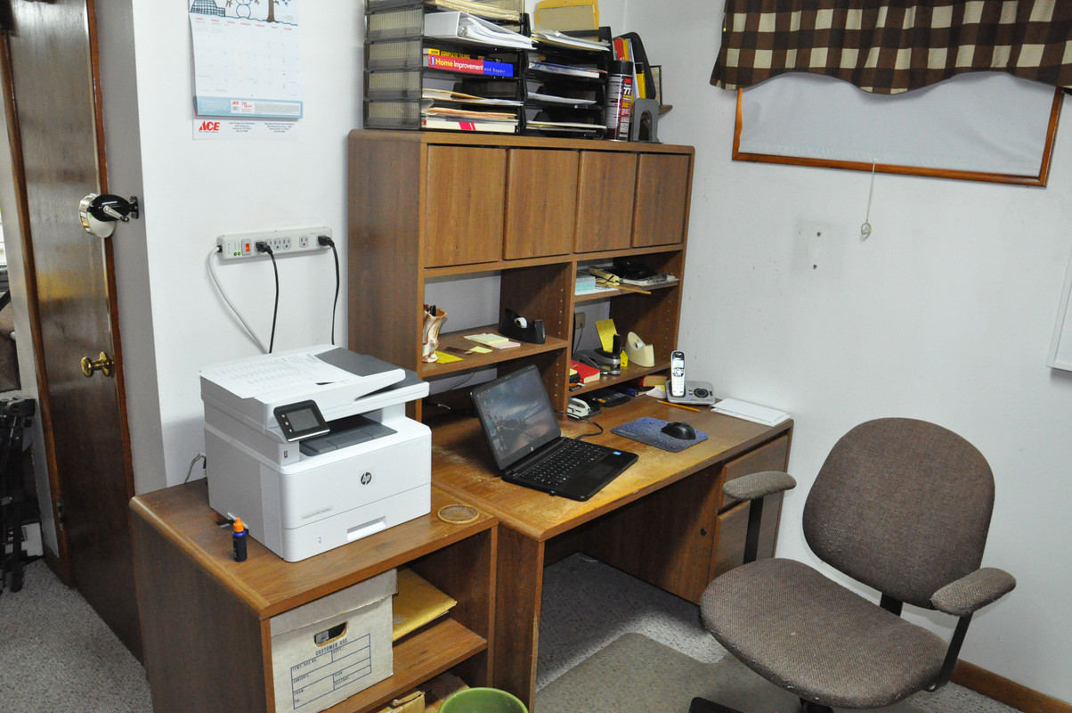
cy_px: 356
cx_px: 536
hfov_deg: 67.4
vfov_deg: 47.8
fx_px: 803
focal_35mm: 27
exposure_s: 1/80
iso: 3200
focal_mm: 18
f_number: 5.6
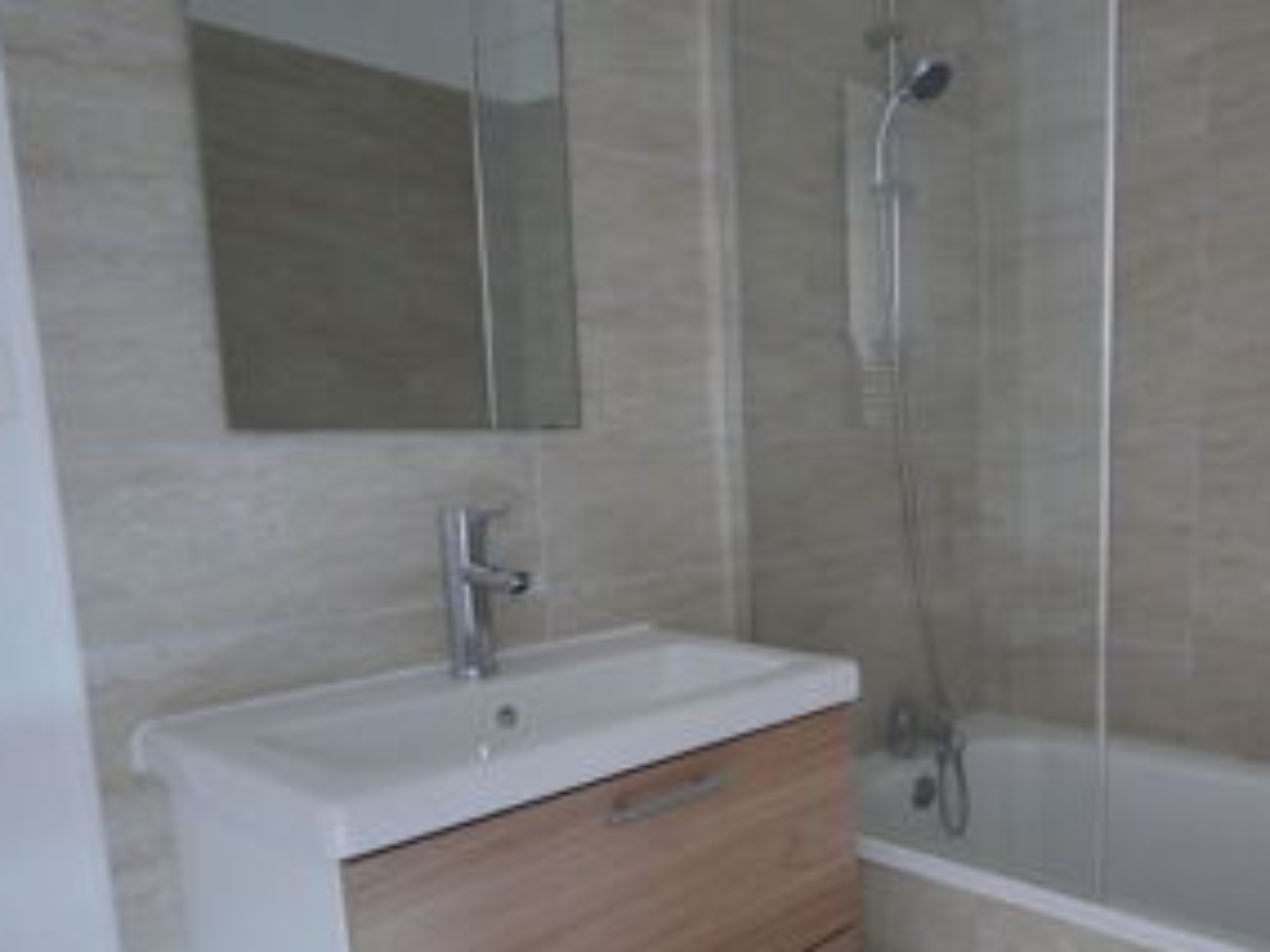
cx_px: 1006
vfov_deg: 50.9
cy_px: 590
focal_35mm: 27
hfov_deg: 60.4
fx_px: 991
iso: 1600
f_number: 2.8
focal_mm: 8
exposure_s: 1/15
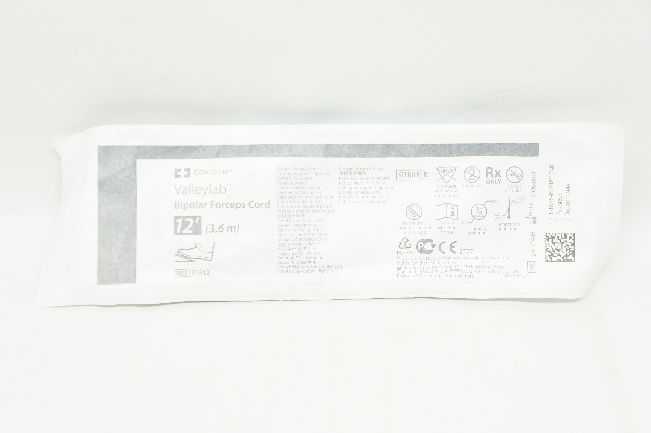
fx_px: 1192
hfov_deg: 30.5
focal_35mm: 66
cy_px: 216
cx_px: 326
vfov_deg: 20.6
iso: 800
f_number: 5.6
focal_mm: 44
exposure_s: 1/125
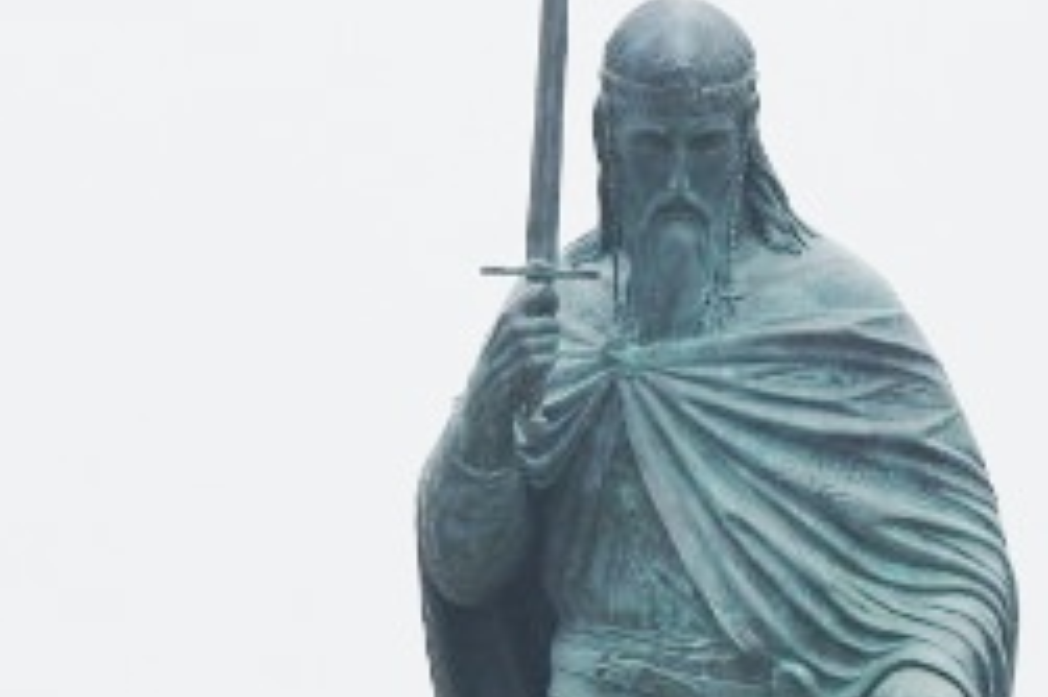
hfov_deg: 1.7
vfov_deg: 1.1
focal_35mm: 1194
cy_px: 1240
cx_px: 234
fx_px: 34735
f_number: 3.5
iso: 1250
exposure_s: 1/800
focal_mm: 185
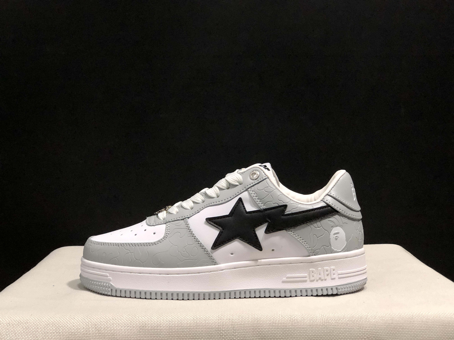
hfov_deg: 33.8
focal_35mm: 57
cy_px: 170
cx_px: 227
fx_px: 748
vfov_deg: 25.7
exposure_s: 1/30
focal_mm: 6.6
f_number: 2.8
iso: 80
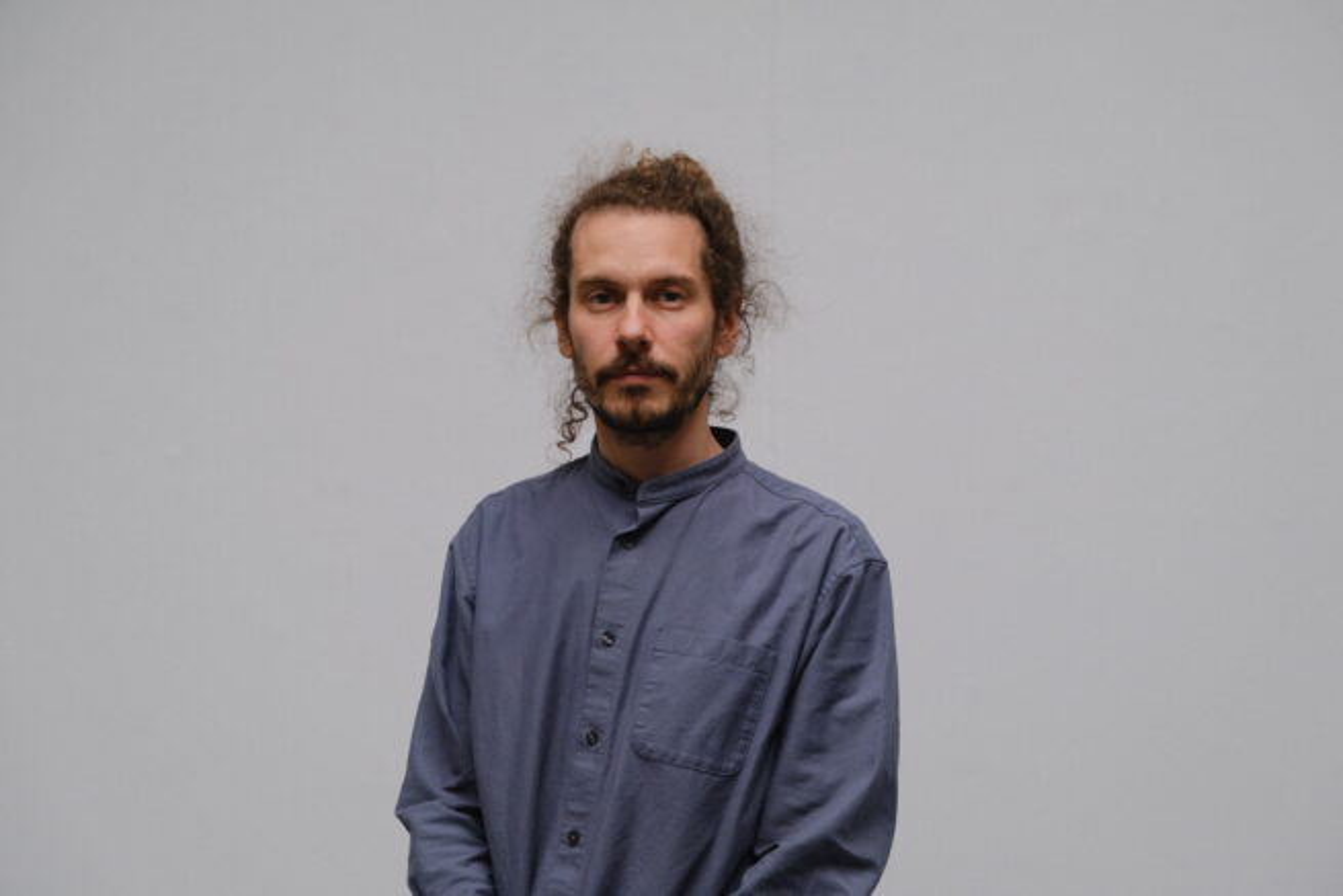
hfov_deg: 35.6
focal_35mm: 56
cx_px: 672
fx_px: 2089
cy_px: 448
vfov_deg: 24.2
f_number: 3.6
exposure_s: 1/240
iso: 800
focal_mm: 37.4
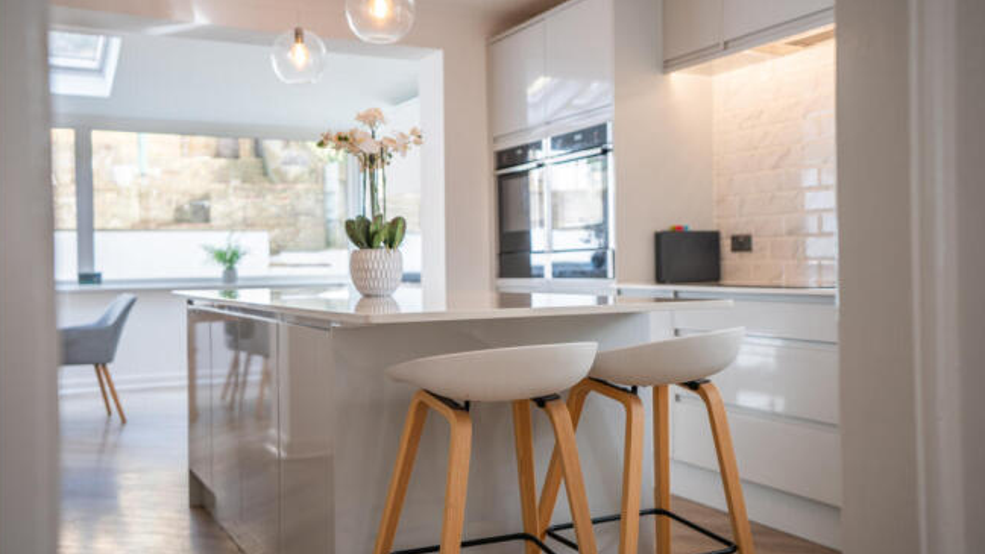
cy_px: 269
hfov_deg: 54.0
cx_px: 492
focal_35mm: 37
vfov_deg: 32.0
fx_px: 966
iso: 250
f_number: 2.8
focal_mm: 35
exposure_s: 1/500
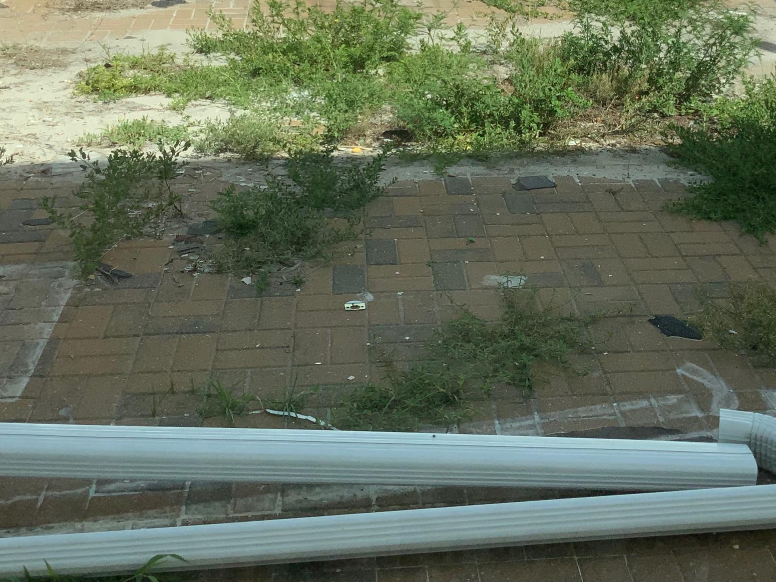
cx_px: 503
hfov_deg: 34.1
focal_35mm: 56
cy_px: 53
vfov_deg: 25.3
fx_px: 1255
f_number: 1.8
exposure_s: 1/2667
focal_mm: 3
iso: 20
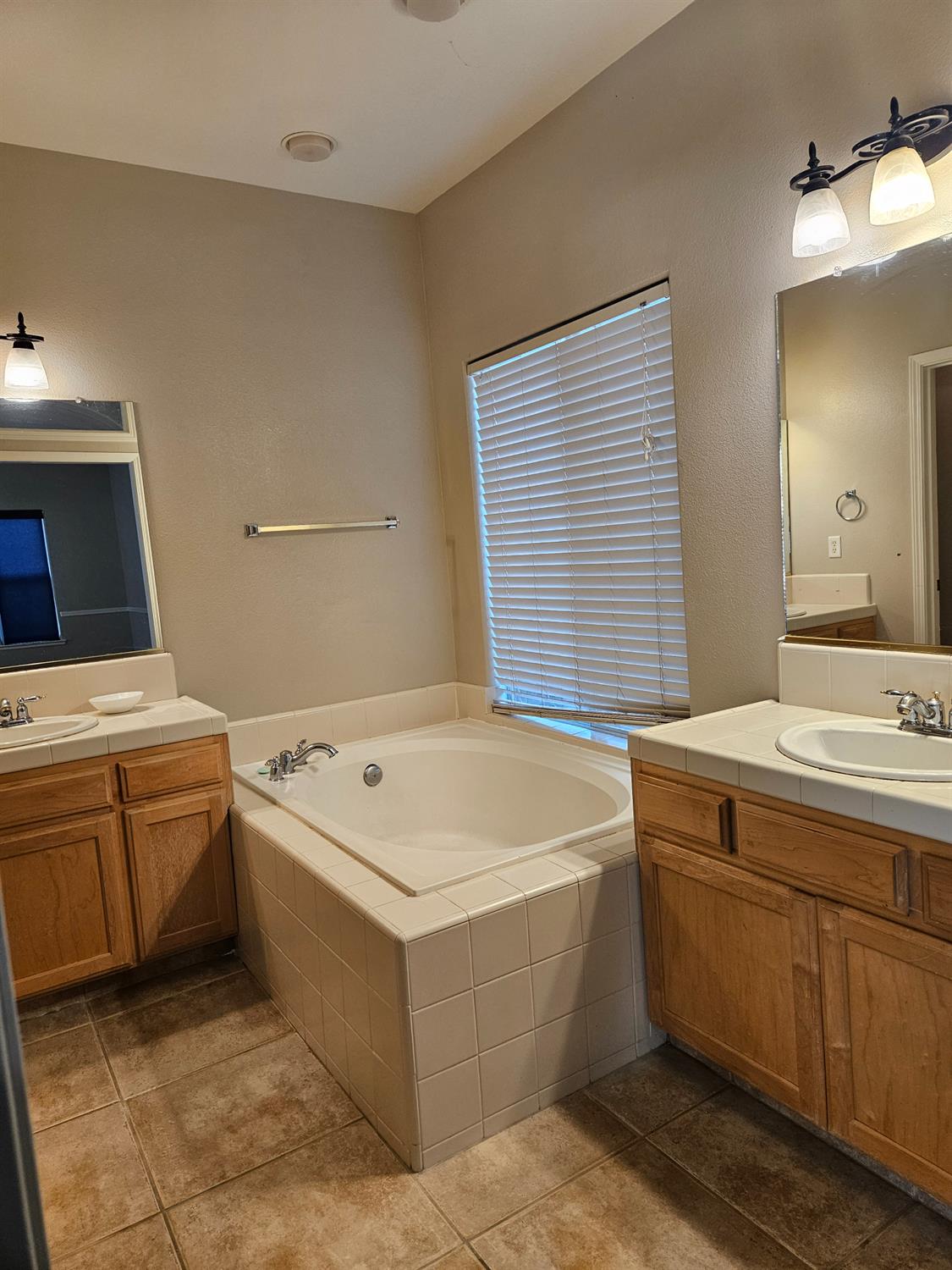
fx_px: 843
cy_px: 635
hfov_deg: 58.9
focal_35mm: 23
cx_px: 476
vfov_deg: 73.9
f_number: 1.8
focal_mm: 5.4
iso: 160
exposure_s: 1/120
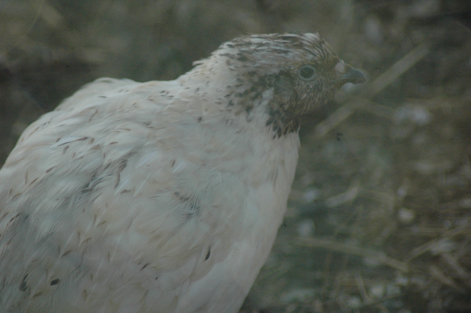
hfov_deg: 4.6
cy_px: 156
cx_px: 236
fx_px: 5882
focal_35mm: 450
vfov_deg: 3.0
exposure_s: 1/320
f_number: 6
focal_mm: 300
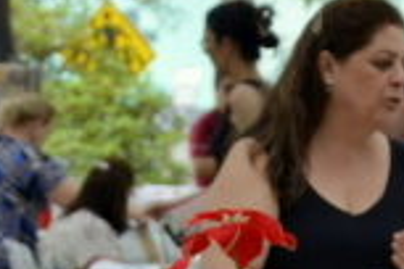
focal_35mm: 792
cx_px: 446
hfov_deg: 2.6
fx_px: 8882
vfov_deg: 1.7
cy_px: 451
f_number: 5.6
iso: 250
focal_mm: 105
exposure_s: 1/125
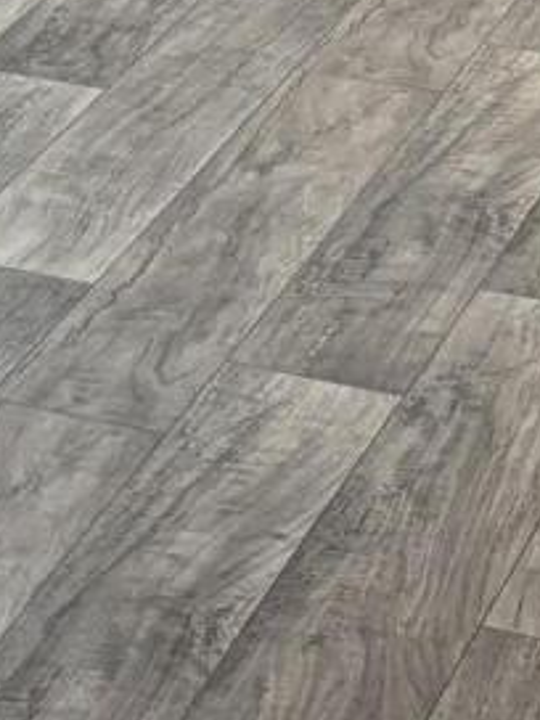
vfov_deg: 10.0
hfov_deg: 7.5
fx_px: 3973
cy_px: -442
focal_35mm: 191
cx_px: -529
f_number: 1.6
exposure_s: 1/60
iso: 200
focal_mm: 5.96
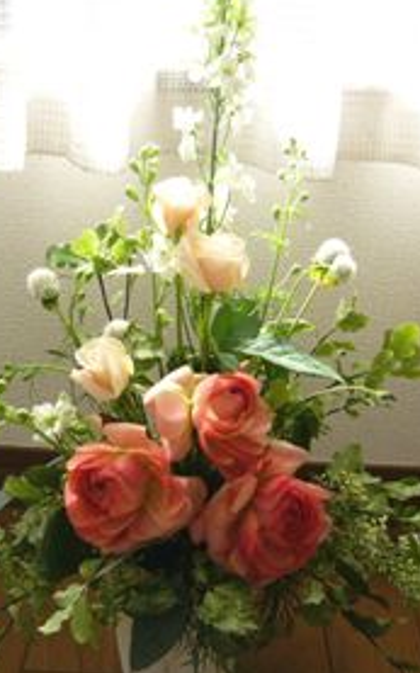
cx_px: 160
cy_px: 335
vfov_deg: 34.0
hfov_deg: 21.6
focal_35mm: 60
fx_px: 1099
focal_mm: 5.8
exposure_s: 1/125
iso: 50
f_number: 2.8
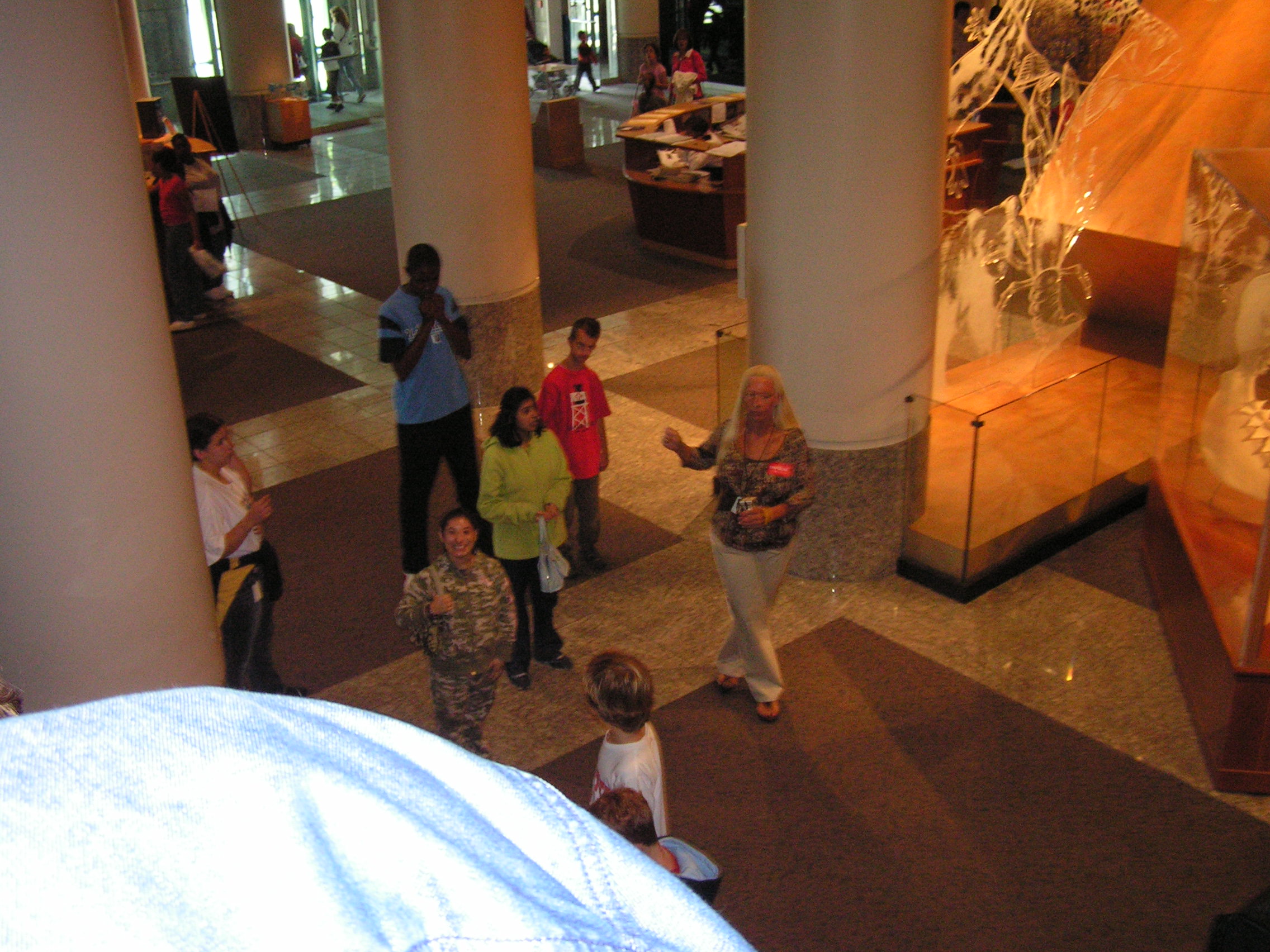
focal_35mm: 38
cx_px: 635
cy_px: 476
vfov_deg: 37.7
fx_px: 1394
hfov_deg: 49.0
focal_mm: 6.3
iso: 200
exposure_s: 1/40
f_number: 2.8
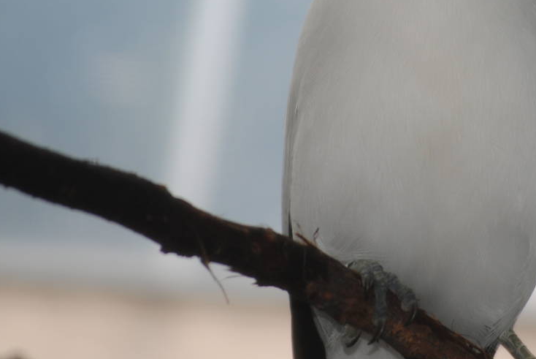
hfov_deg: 3.6
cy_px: 32
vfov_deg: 2.4
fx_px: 8526
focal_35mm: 572
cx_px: 427
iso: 140
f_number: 5.3
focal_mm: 175
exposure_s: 1/125
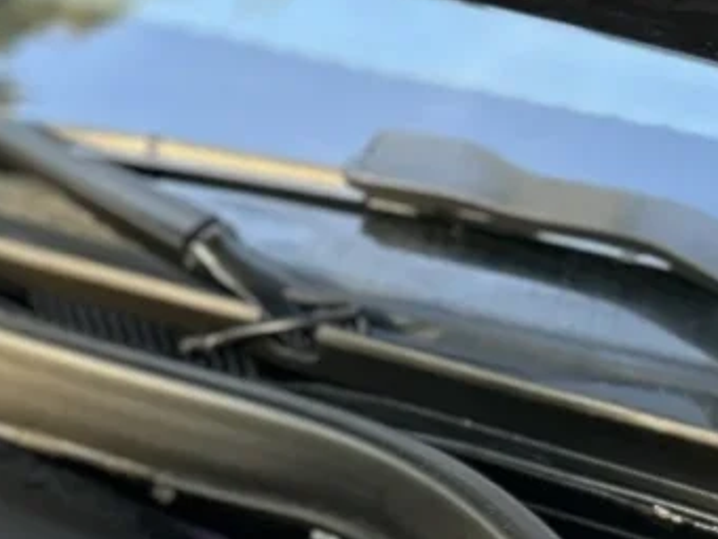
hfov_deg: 12.5
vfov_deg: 9.8
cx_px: -465
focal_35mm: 147
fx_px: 3049
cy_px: 803
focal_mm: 5.7
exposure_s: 1/111
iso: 125
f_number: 1.5
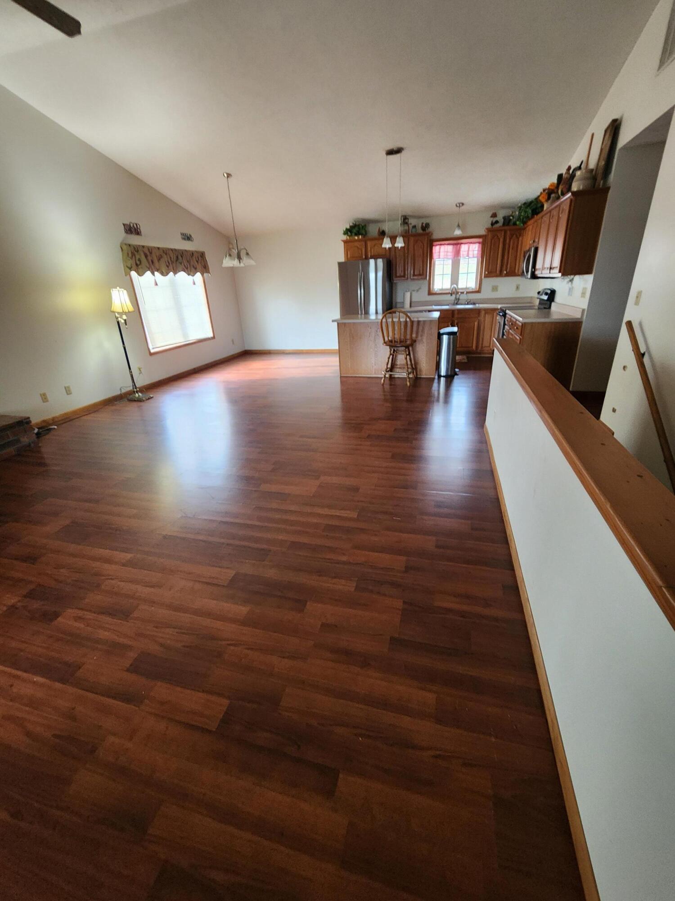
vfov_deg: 106.2
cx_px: 338
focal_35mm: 13
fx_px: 338
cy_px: 450
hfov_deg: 89.9
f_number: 2.2
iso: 400
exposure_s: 1/30
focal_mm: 2.2
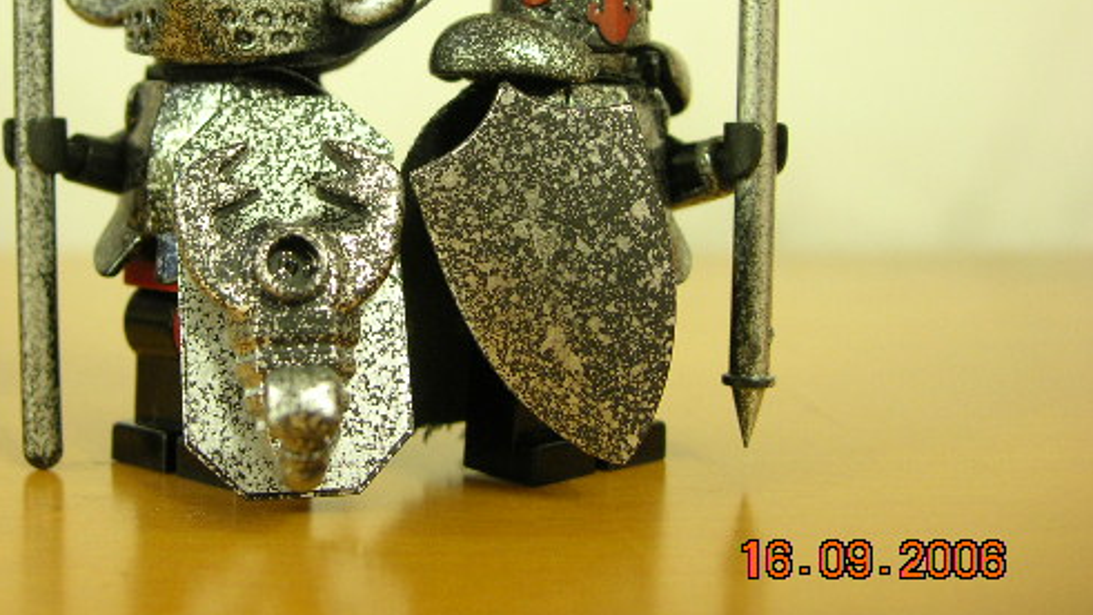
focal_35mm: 54
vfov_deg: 22.0
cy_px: 136
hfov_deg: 38.2
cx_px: 387
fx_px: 1565
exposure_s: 1/3.8
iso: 93
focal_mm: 7.8
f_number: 2.8
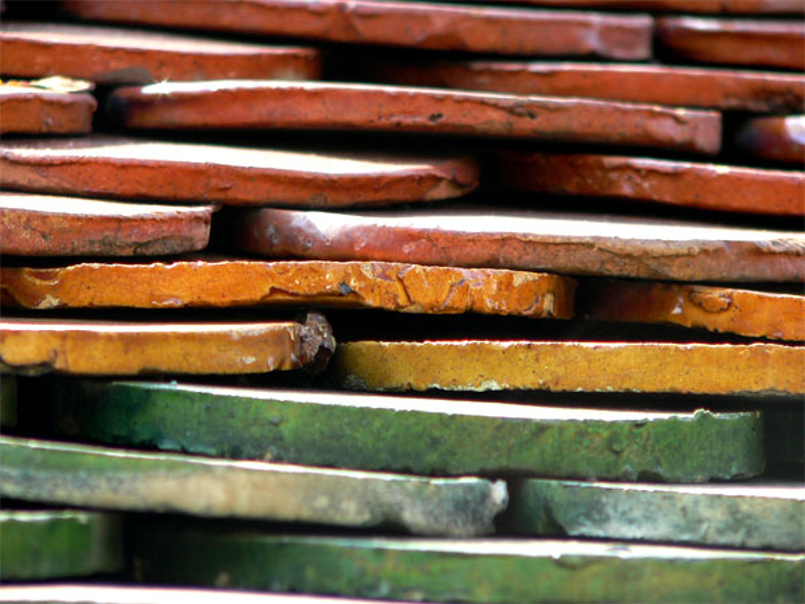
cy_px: 302
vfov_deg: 3.5
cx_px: 402
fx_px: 9767
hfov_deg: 4.7
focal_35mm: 420
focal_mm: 55.2
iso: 80
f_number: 3.3
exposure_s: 1/100
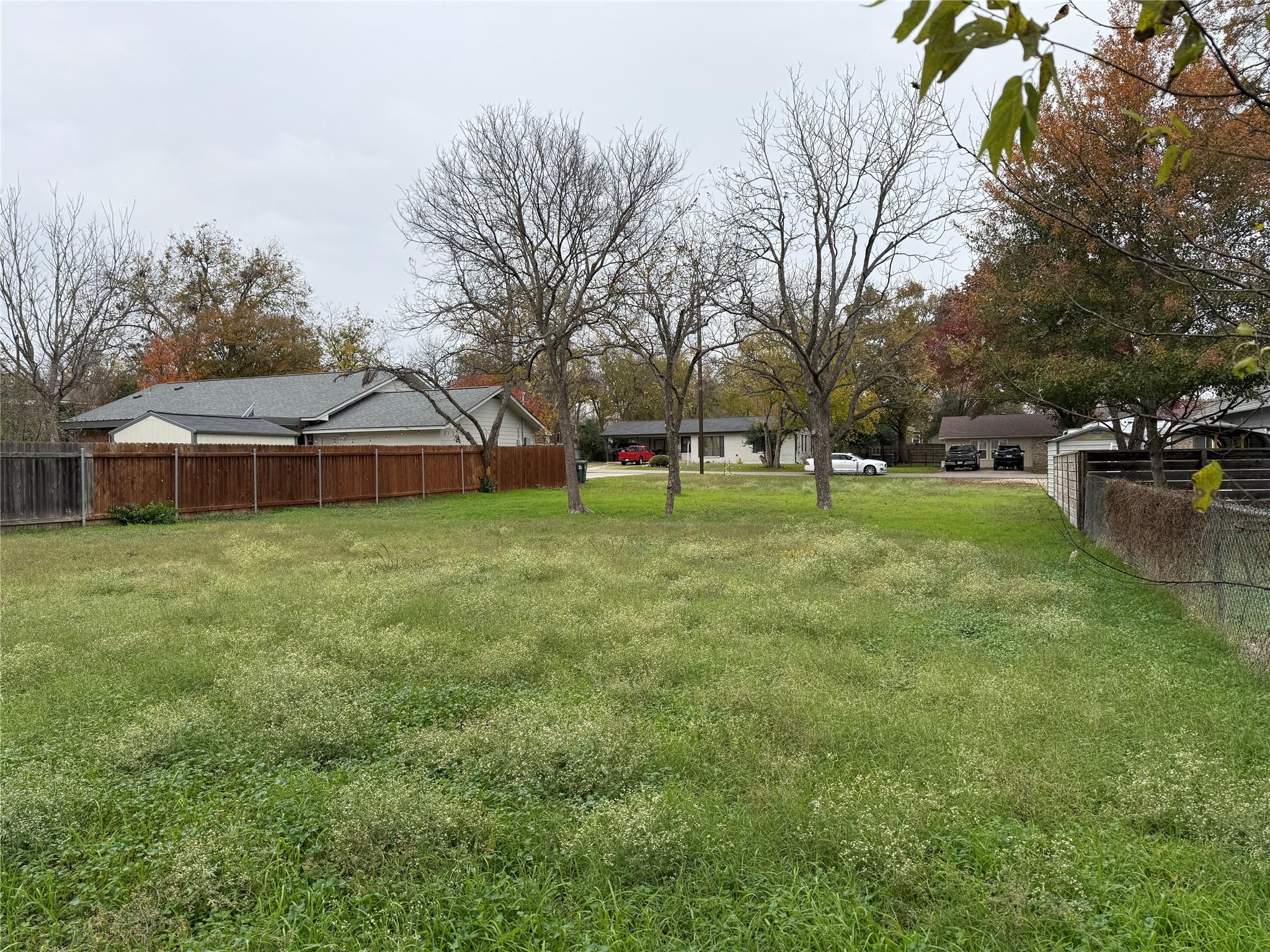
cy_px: 476
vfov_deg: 56.8
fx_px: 881
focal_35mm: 24
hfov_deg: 71.6
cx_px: 635
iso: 80
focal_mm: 6.76
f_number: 1.78
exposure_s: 1/1653
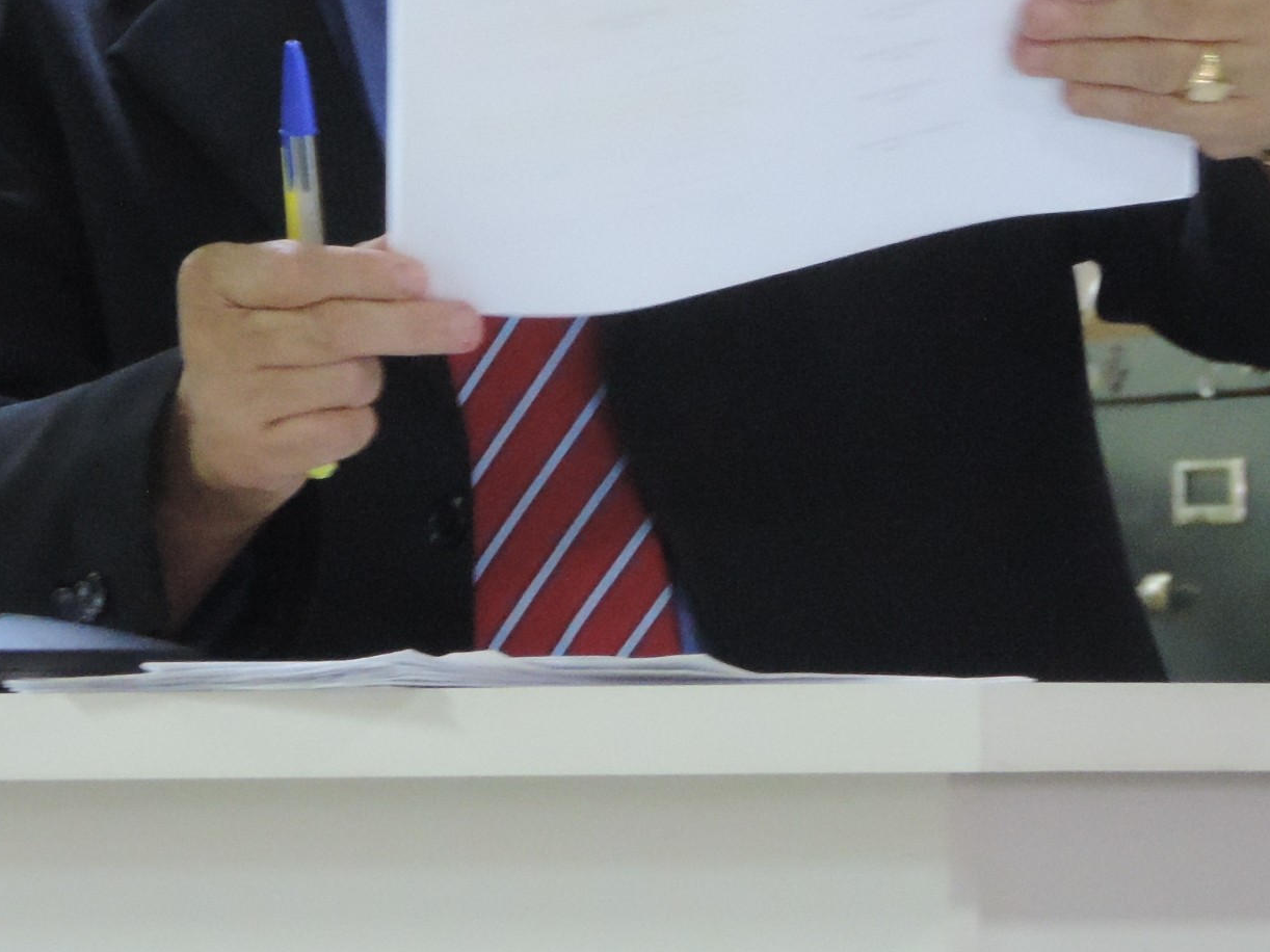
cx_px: 490
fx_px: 24503
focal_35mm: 668
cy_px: -243
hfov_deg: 3.0
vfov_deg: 2.2
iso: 800
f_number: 4.7
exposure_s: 1/8
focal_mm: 44.5
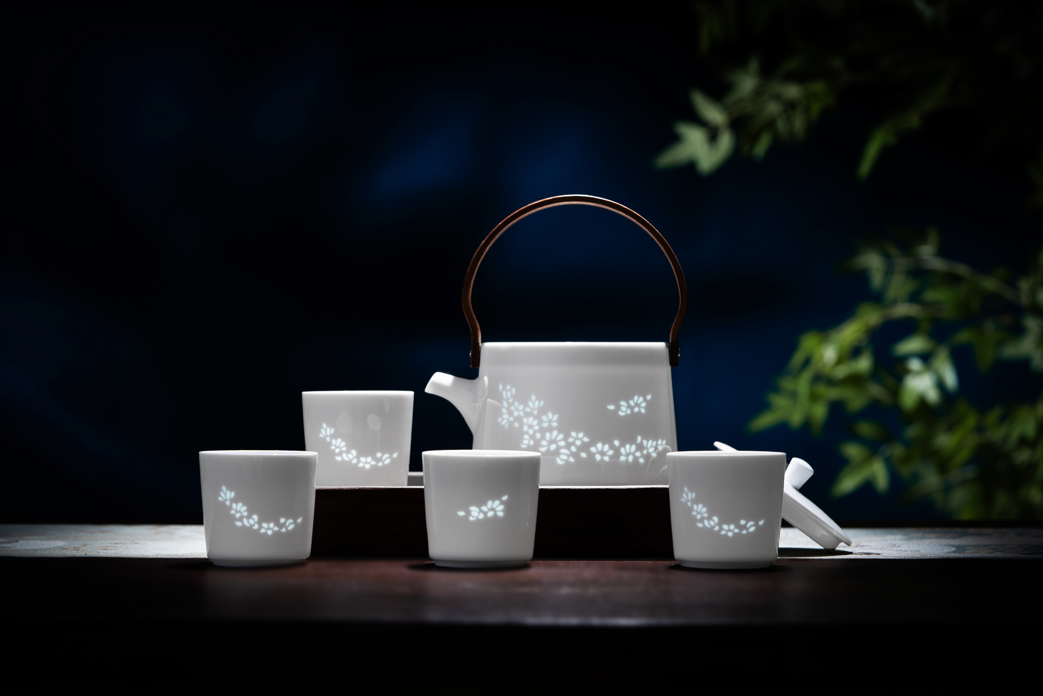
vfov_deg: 15.2
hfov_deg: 22.6
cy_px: 348
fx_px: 2607
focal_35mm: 90
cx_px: 522
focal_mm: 90
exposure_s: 1/160
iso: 50
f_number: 5.6
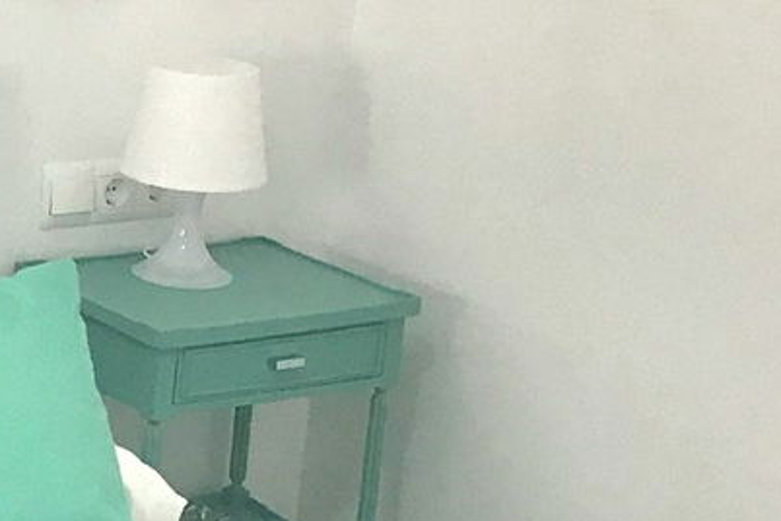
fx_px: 2516
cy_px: 264
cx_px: -392
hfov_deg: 16.1
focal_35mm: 116
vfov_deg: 11.8
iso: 32
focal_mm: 3.99
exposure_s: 1/33
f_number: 1.8
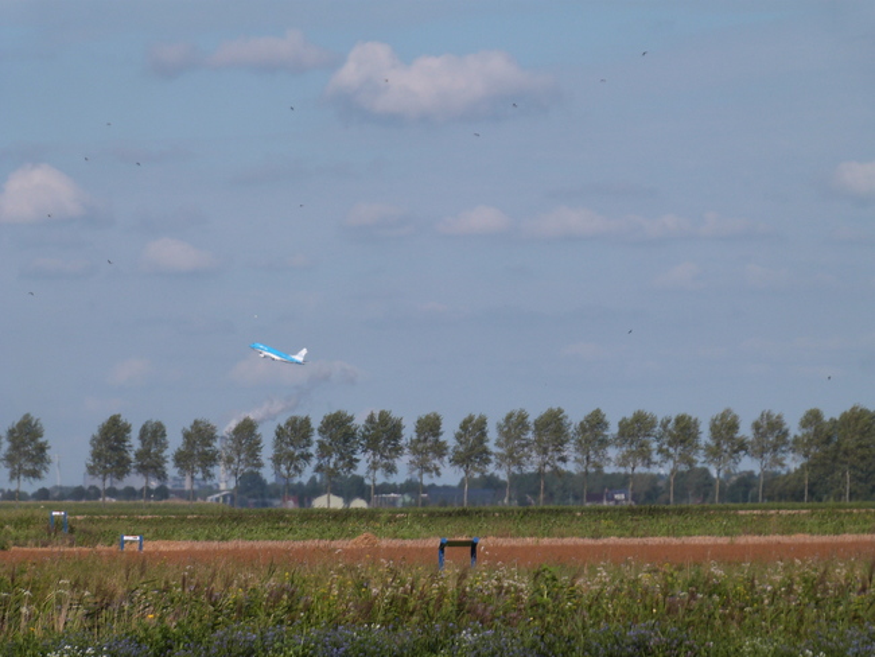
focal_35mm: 300
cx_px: 438
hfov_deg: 6.6
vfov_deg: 5.0
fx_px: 7586
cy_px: 328
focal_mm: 53.5
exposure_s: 1/800
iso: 100
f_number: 5.6
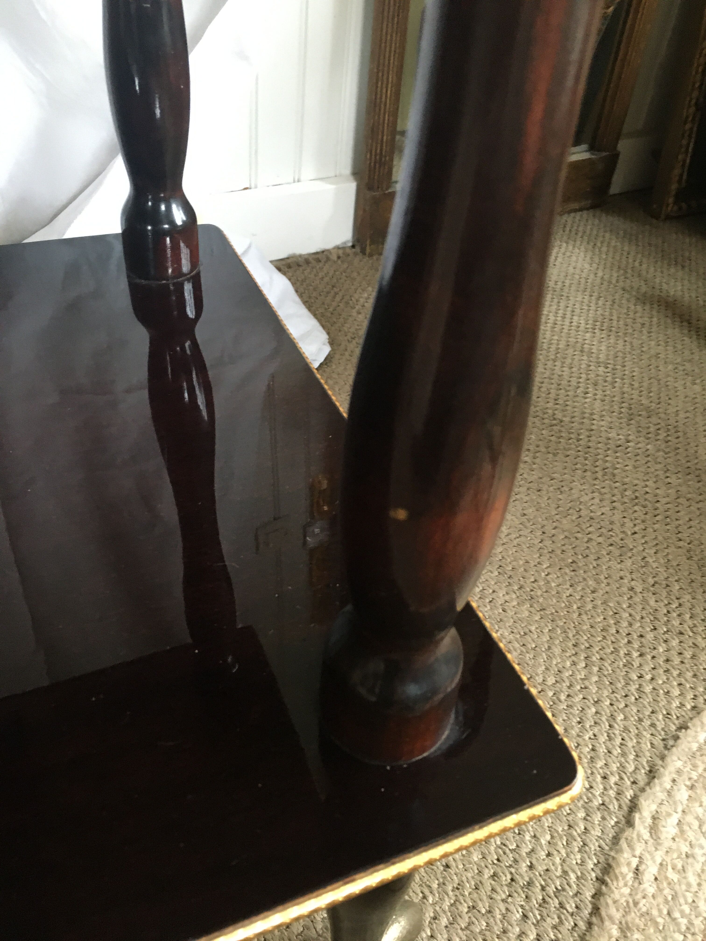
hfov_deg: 48.2
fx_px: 789
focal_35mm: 29
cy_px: 470
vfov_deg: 61.7
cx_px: 353
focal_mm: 4.15
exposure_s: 1/17
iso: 200
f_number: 2.2
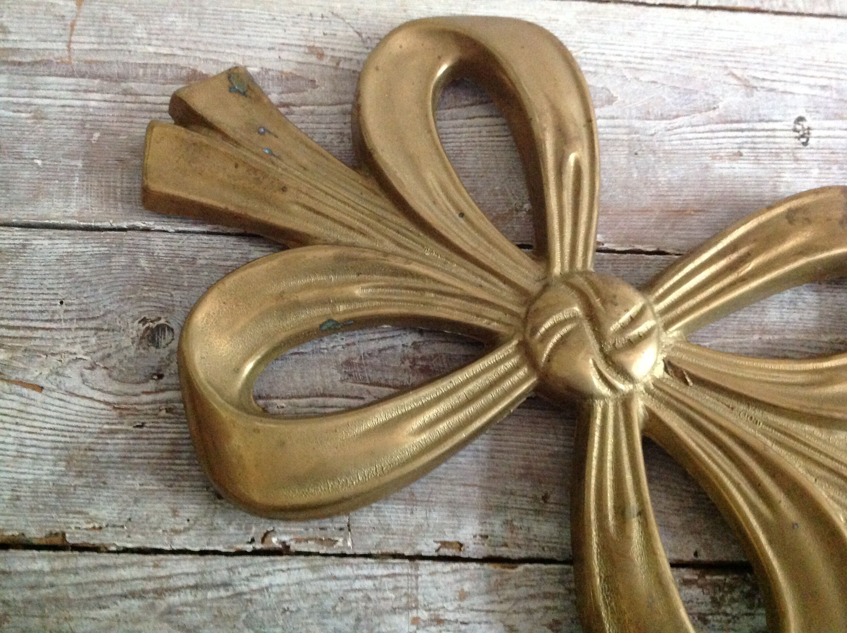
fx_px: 855
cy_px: 316
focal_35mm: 35
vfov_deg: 40.6
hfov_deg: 52.7
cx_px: 424
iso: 640
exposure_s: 1/15
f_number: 2.4
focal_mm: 4.28
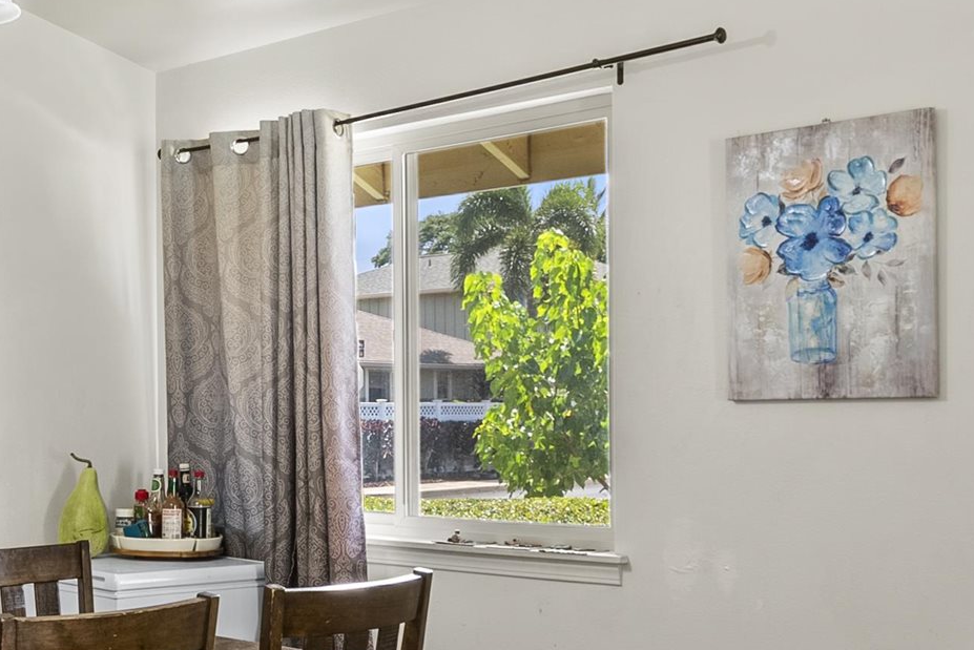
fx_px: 1435
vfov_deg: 25.5
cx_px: 181
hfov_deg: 36.1
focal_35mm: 53
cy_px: 408
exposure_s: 1.6
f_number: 8
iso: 100
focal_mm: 16
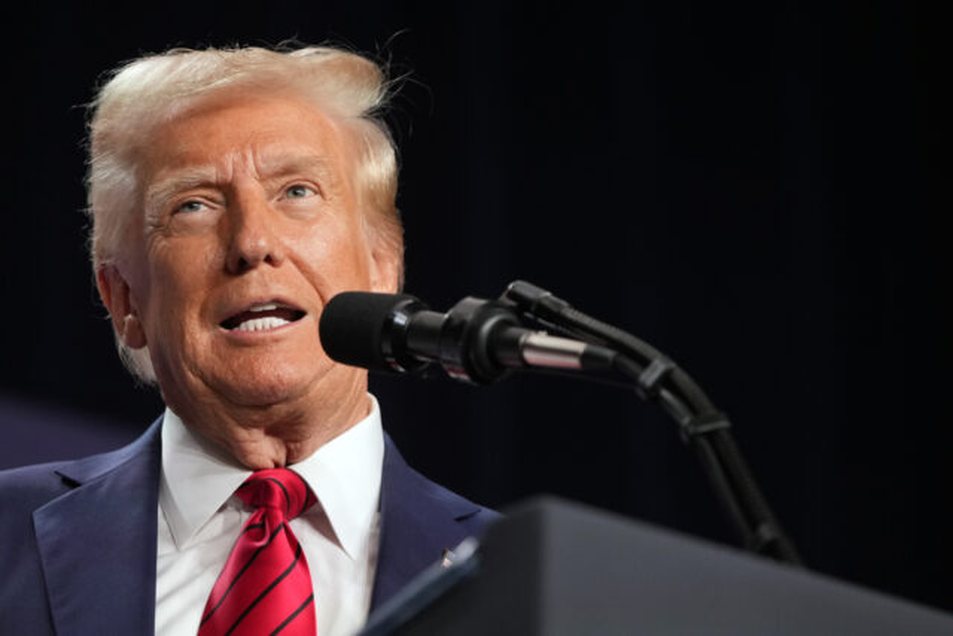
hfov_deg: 6.9
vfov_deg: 4.6
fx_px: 7943
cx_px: 476
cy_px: 318
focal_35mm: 300
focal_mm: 200
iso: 1600
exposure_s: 1/640
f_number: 2.8
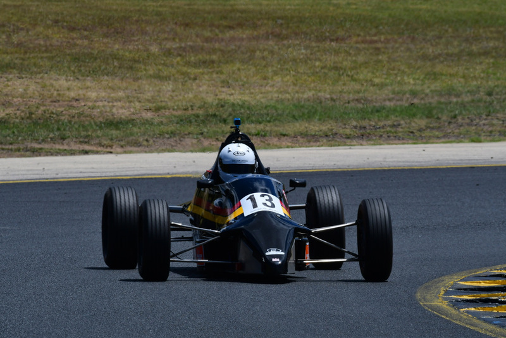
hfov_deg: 3.4
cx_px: 253
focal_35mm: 615
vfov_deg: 2.2
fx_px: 8647
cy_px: 169
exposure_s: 1/640
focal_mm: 410
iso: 320
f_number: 14
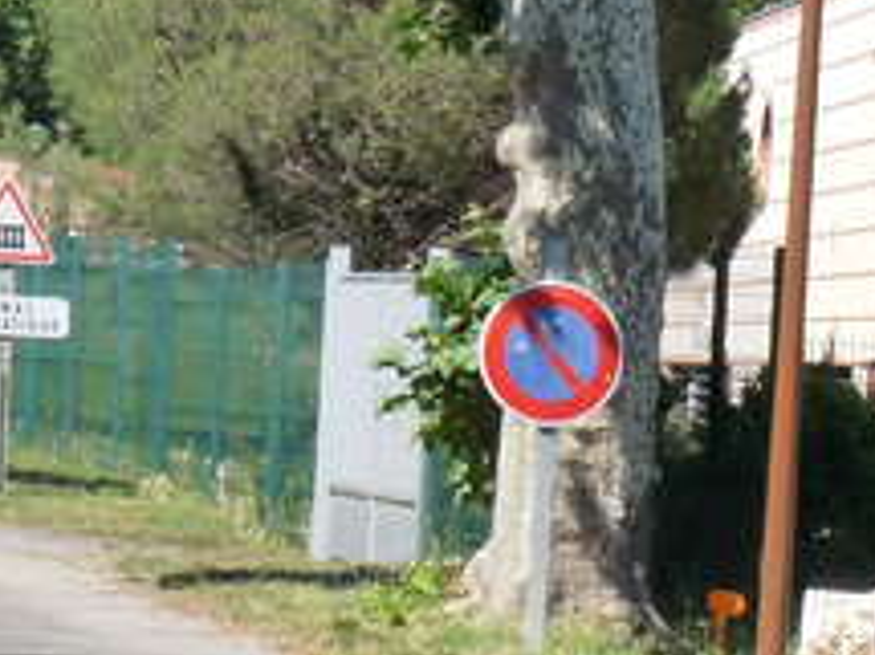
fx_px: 6493
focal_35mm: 257
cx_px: 1013
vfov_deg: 5.7
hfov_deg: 7.7
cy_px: 826
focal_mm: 11.5
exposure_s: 1/320
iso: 160
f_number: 5.6
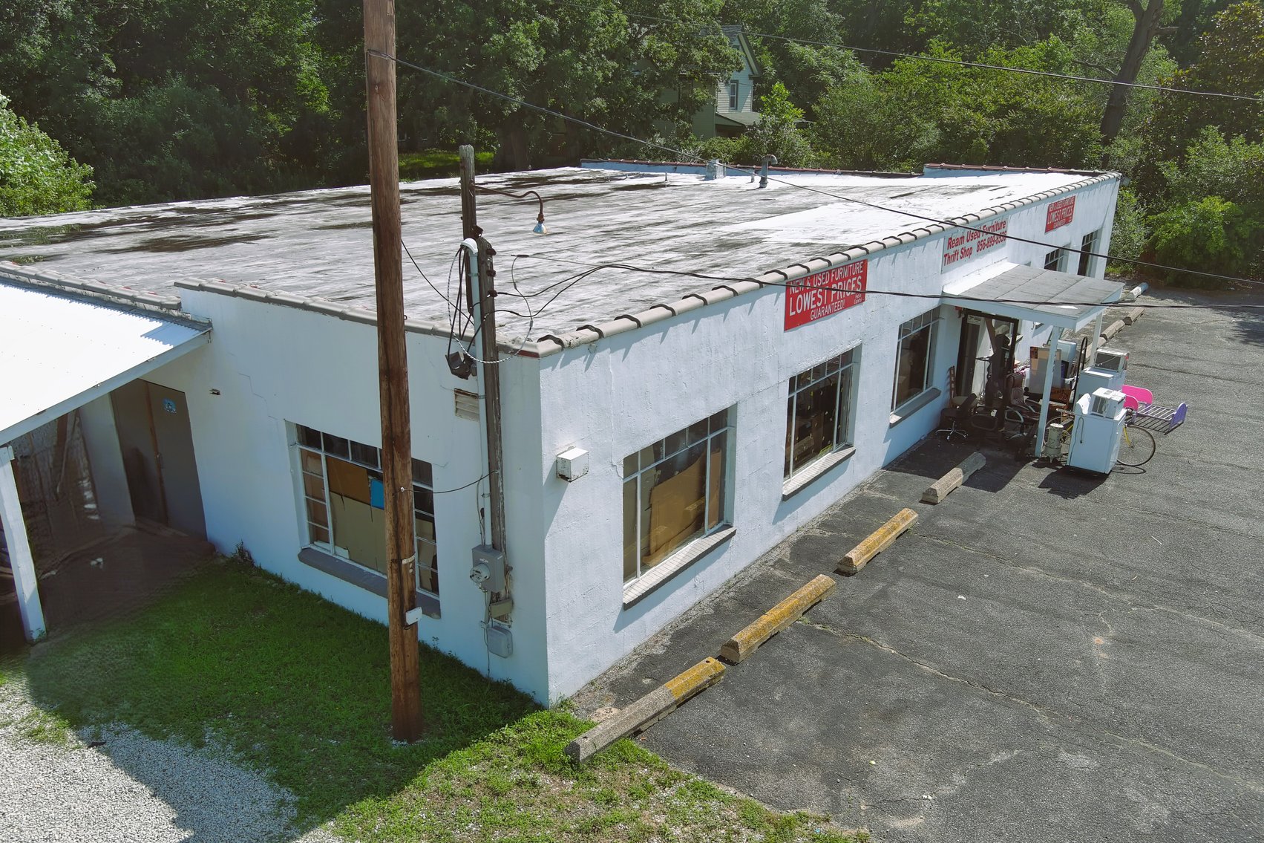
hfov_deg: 63.7
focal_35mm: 29
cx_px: 632
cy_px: 422
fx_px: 1018
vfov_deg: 45.0
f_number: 2.8
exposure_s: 1/1250
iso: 100
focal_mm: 10.57
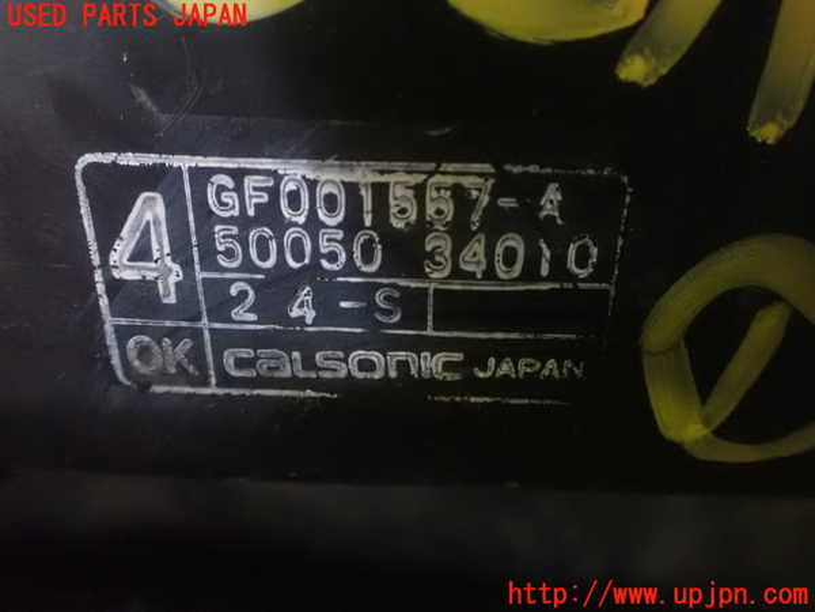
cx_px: 408
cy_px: 306
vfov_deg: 46.8
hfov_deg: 60.0
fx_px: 706
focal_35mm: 30
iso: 1600
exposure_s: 1/25
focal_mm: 5.4
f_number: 2.3
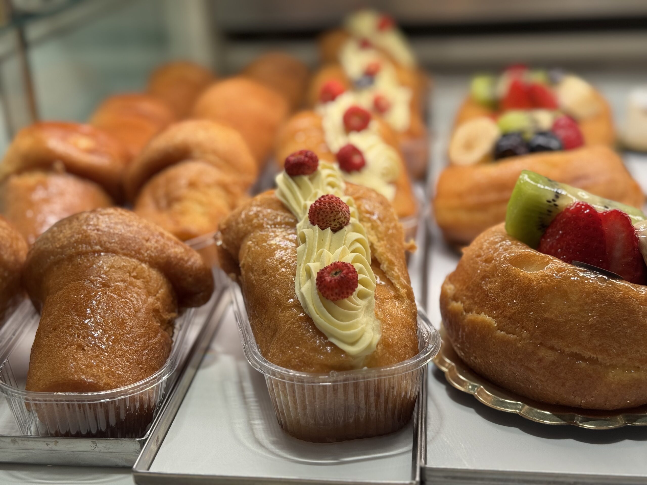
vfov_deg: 30.3
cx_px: 324
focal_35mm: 48
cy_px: 242
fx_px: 897
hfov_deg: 39.7
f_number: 1.78
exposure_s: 1/244
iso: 64
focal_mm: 6.76
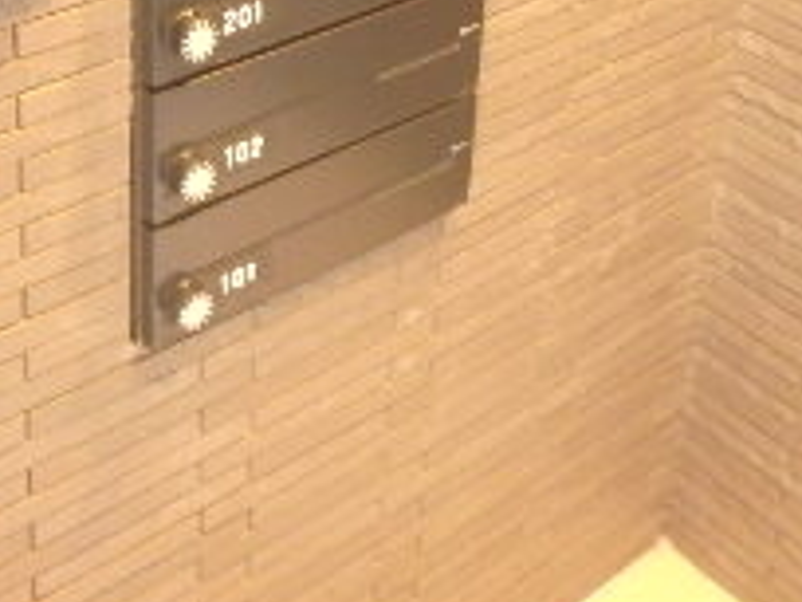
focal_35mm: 66
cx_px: 240
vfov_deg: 19.8
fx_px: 1529
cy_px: -252
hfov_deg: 29.1
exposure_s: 1/13
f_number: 3.5
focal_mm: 3.7
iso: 800
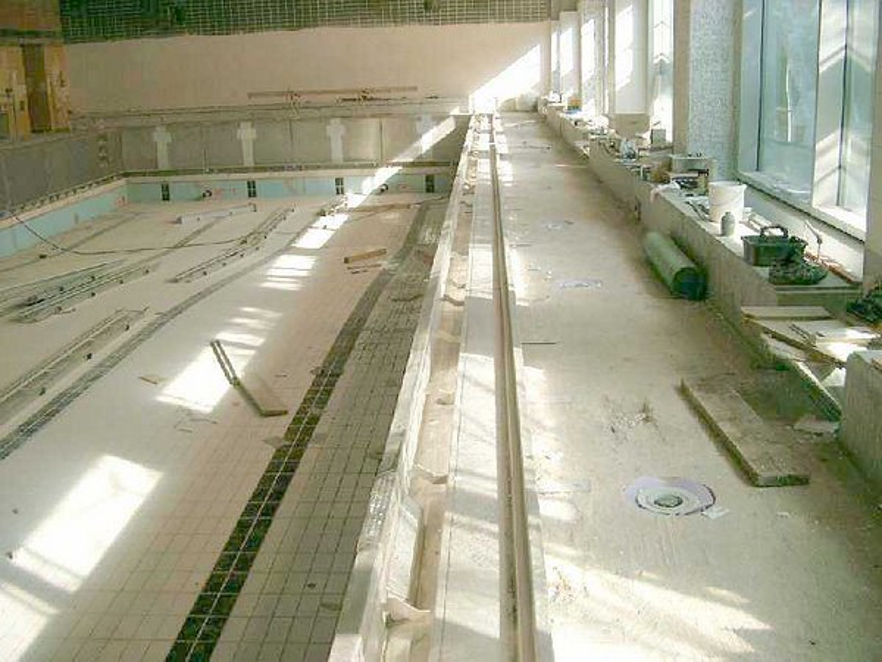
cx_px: 441
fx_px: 943
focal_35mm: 37
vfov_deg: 38.7
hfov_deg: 50.1
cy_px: 331
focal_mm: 7.6
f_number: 2.6
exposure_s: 1/320
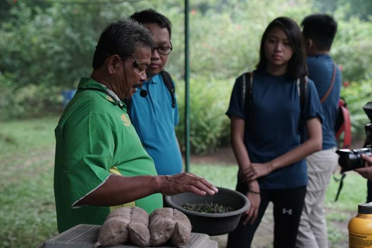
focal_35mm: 70
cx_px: 186
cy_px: 124
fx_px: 723
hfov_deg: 28.8
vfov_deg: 19.4
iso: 3200
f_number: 4
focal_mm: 70
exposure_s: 1/200
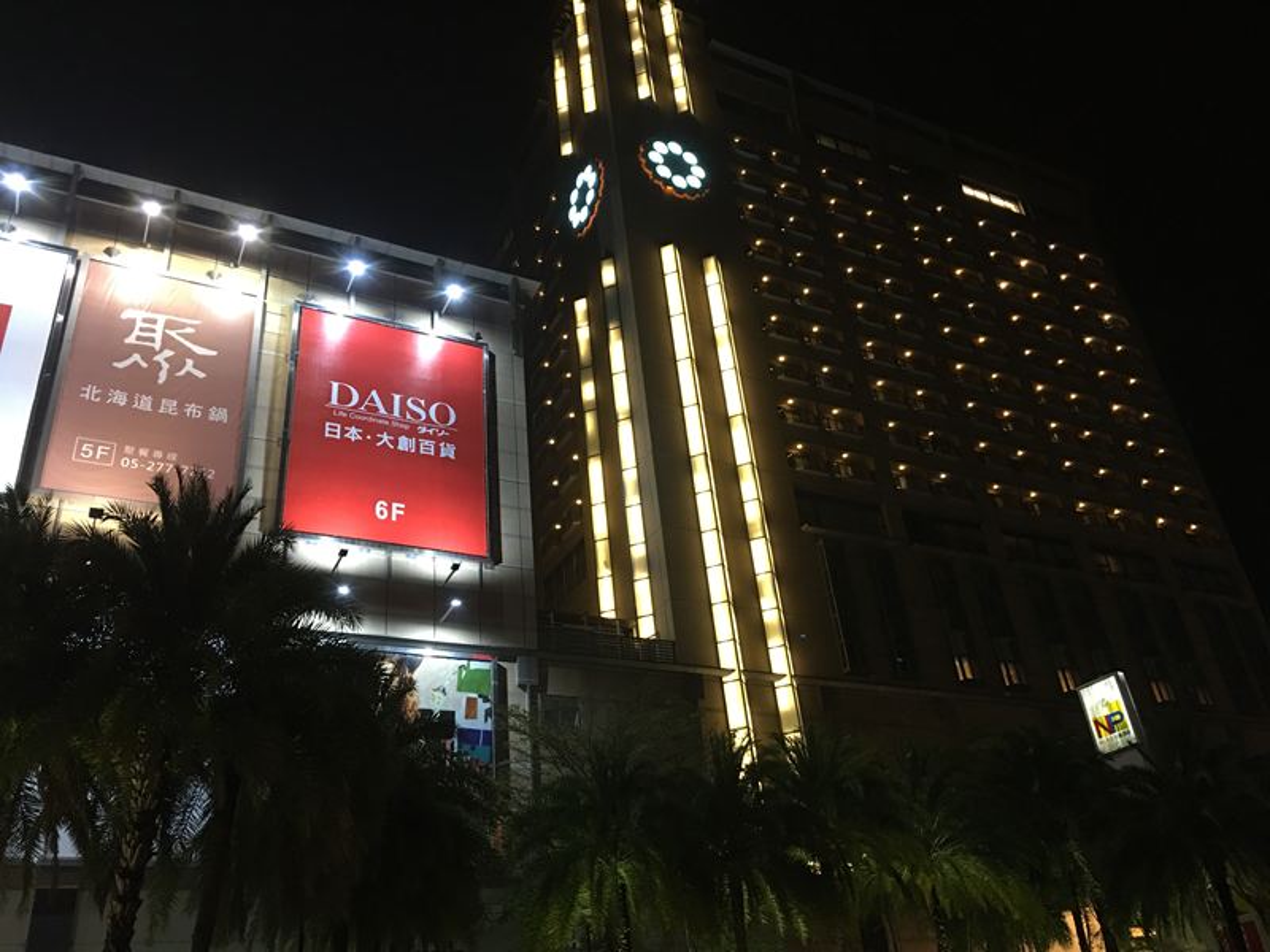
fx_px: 1064
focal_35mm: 29
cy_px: 476
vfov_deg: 48.2
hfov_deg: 61.7
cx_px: 635
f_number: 2.2
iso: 80
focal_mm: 4.15
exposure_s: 1/10
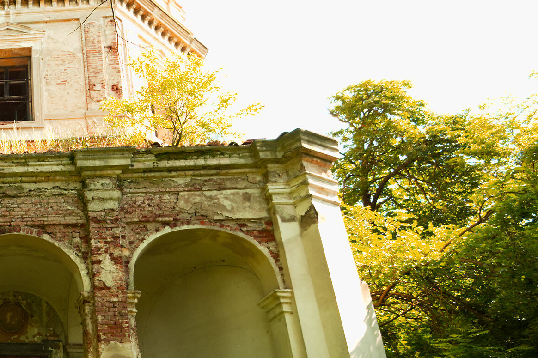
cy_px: 196
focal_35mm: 33
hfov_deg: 47.1
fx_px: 493
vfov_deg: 39.9
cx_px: -6
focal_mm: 16
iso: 800
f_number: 5.6
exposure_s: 1/500
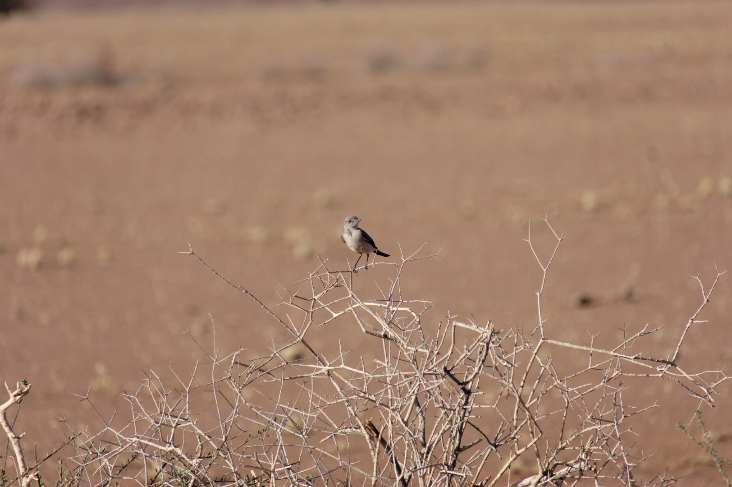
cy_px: 244
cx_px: 366
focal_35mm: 450
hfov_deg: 4.6
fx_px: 9142
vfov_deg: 3.1
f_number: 6.3
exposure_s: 1/1600
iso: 400
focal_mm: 300
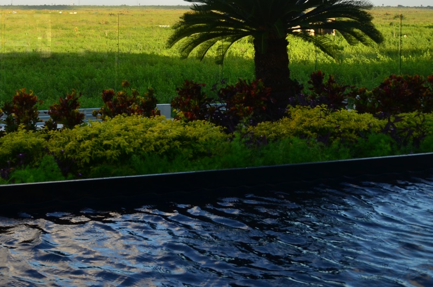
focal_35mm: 55
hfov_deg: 33.5
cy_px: 6
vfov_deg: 23.6
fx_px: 660
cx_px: 8
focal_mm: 18
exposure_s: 1/160
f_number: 6.3
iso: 125
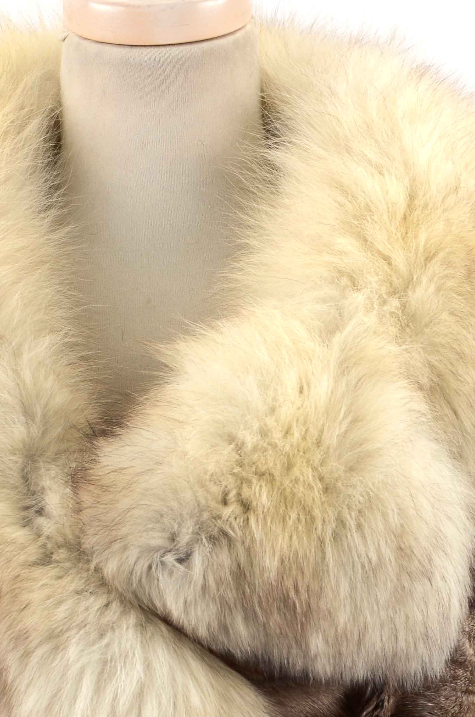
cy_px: 648
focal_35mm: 157
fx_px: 3121
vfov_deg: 13.0
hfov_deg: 8.7
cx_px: 178
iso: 200
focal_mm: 50
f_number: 11
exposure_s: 1/125
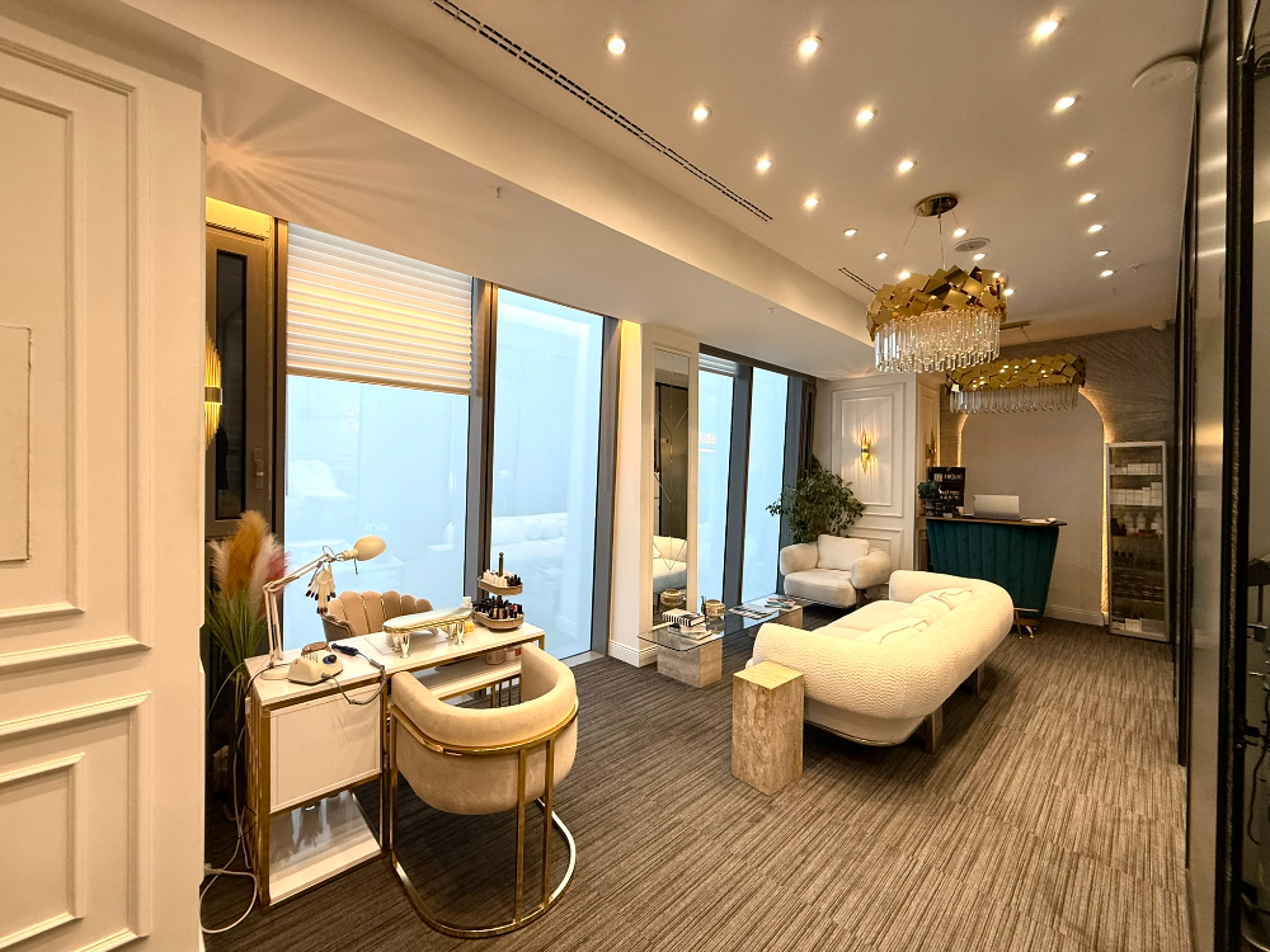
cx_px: 635
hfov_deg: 102.1
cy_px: 476
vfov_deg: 85.7
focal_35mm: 14
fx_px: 514
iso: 100
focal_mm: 2.22
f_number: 2.2
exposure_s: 1/99
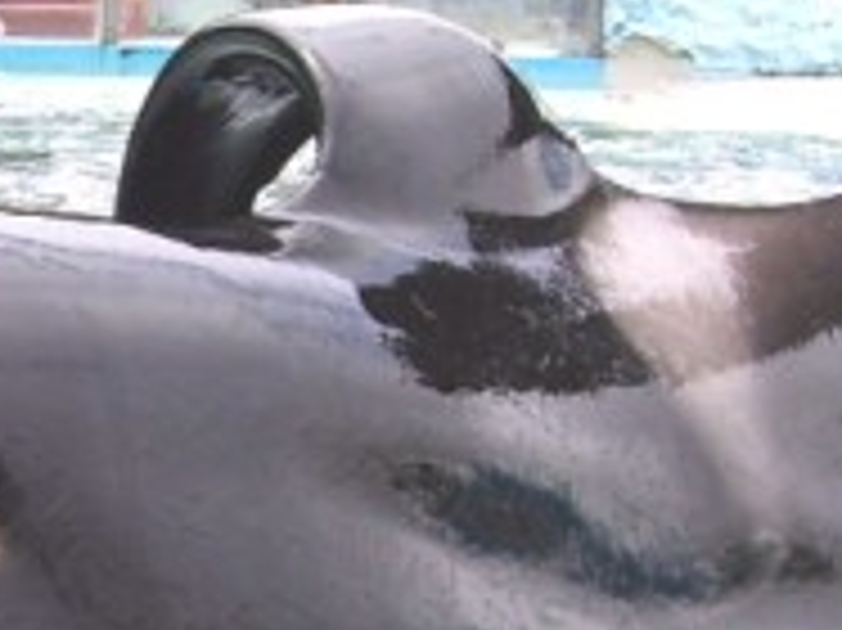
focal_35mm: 154
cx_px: -140
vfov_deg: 9.6
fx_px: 3743
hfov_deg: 12.6
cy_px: 472
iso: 80
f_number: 4.8
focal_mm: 6
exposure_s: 1/350
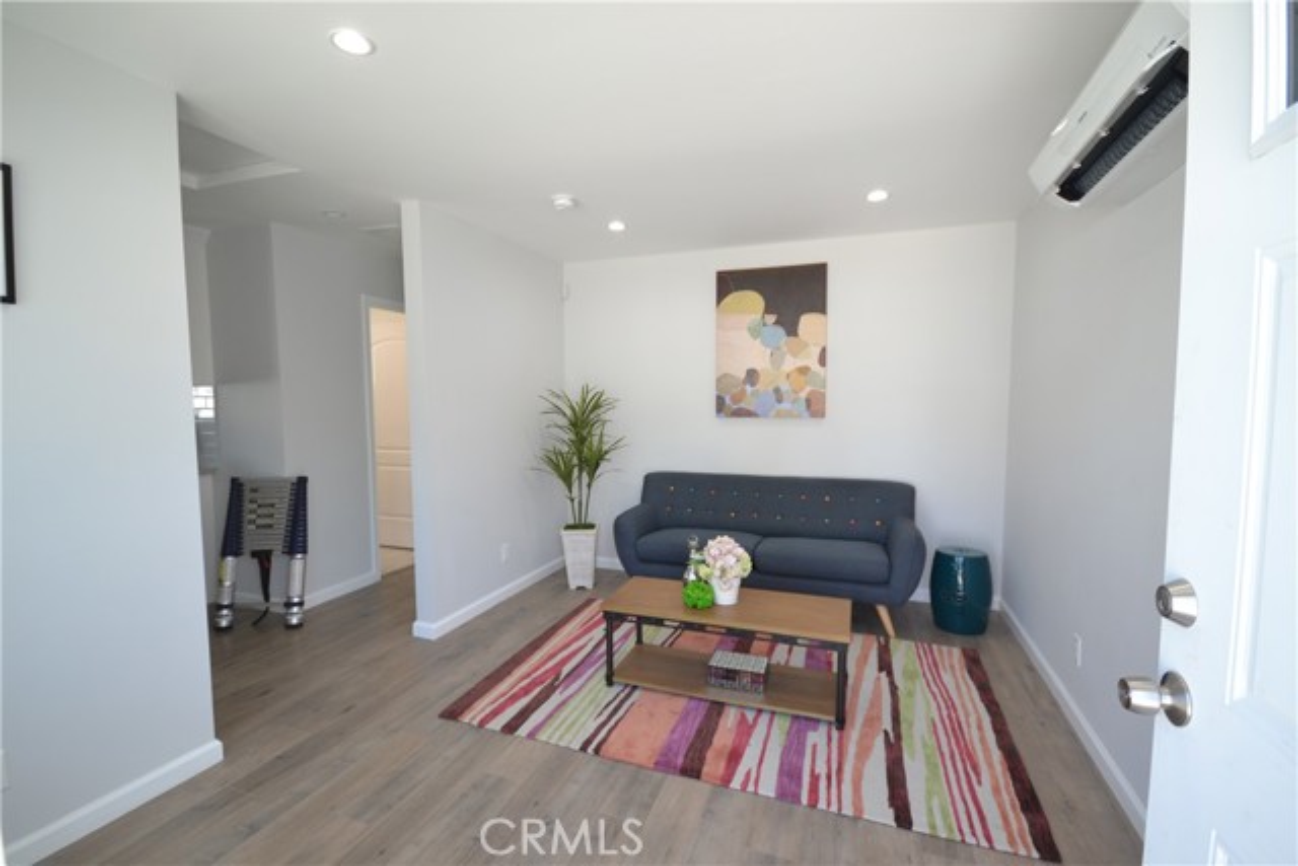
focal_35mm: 15
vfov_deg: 77.4
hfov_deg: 100.4
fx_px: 541
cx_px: 649
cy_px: 433
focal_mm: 10
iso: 400
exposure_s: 1/100
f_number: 5
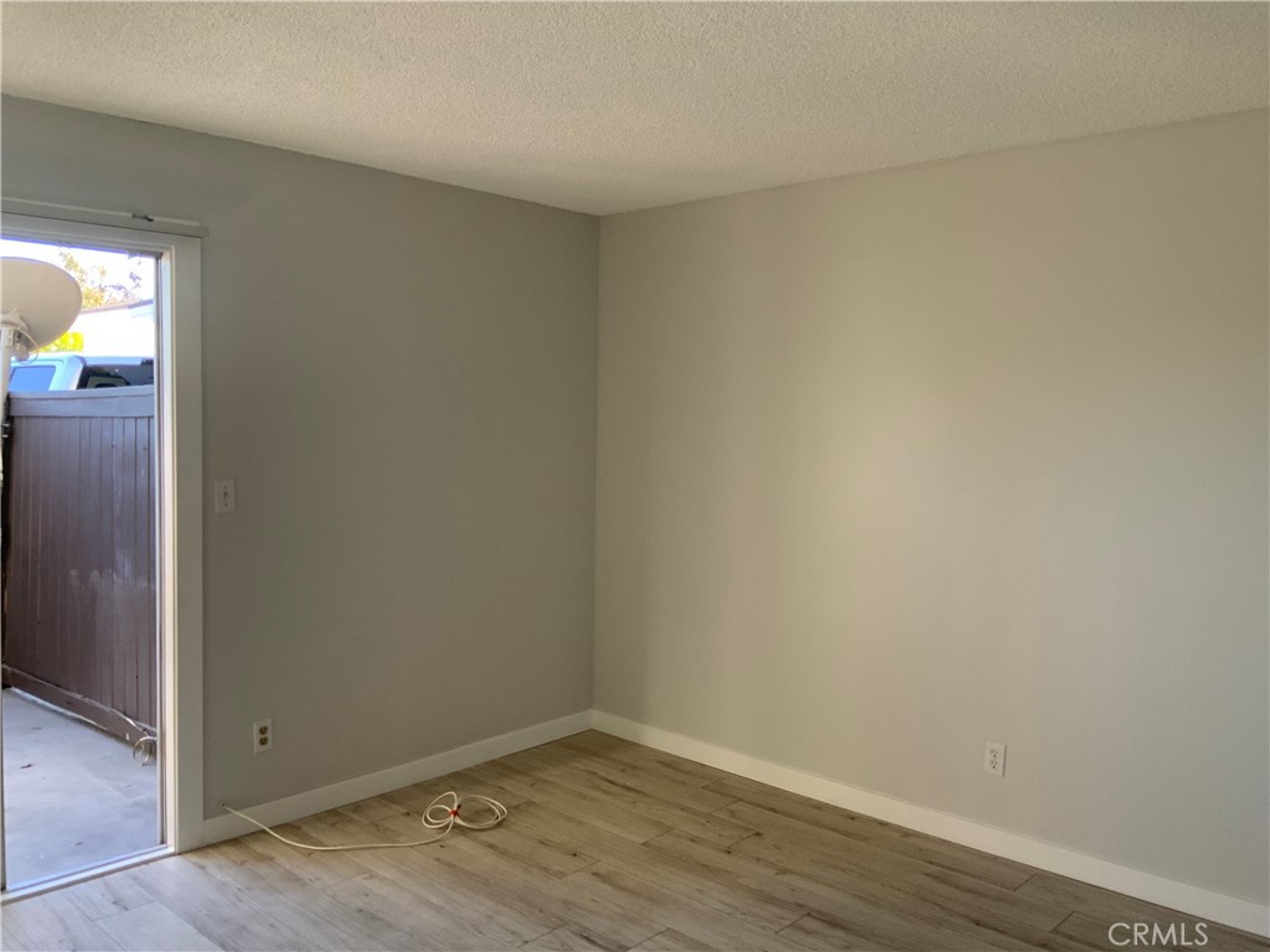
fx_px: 1064
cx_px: 635
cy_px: 476
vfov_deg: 48.2
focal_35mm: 29
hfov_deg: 61.7
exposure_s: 1/122
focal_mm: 3
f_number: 1.8
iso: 64
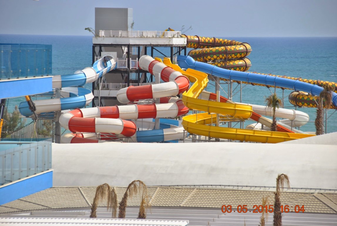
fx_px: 1898
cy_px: 113
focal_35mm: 202
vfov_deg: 6.8
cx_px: 168
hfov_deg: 10.1
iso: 200
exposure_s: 1/1250
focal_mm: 135
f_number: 5.6
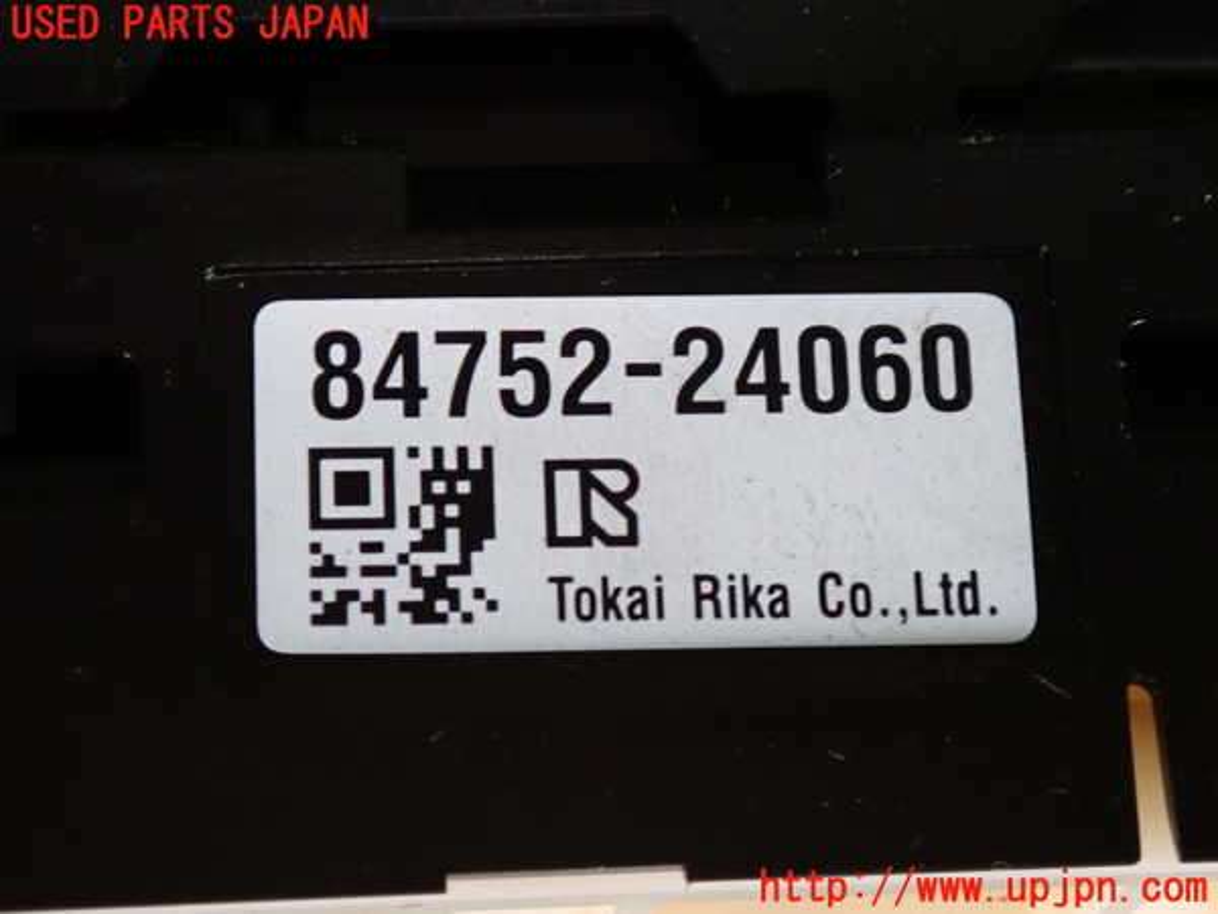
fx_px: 3519
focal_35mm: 100
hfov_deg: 19.6
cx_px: 609
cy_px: 457
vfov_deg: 14.8
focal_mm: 18
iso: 800
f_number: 4.9
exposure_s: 1/50
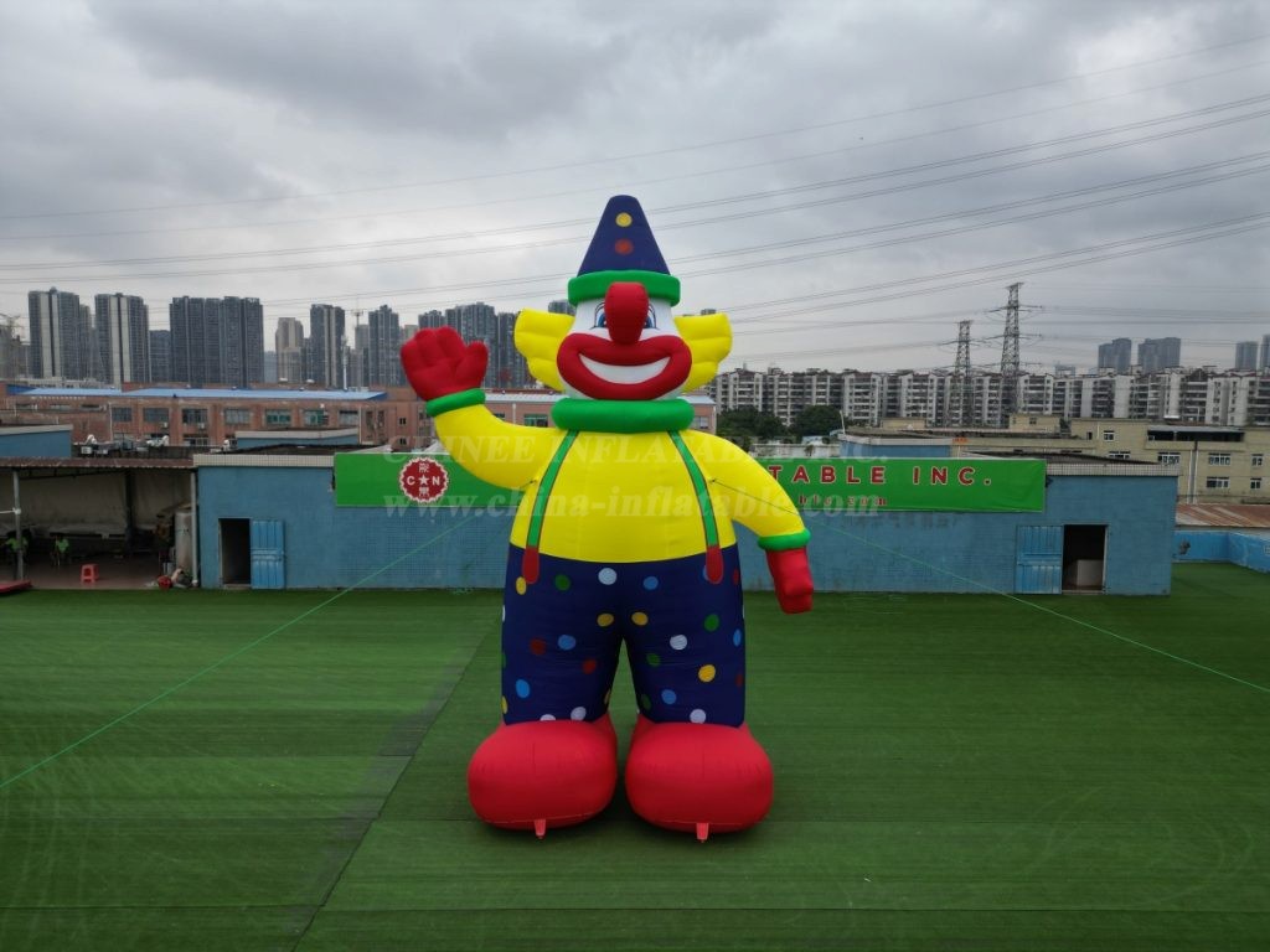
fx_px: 881
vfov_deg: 56.8
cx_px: 635
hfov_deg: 71.6
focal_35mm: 24
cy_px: 476
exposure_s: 1/1250
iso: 110
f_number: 1.7
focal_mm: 6.72
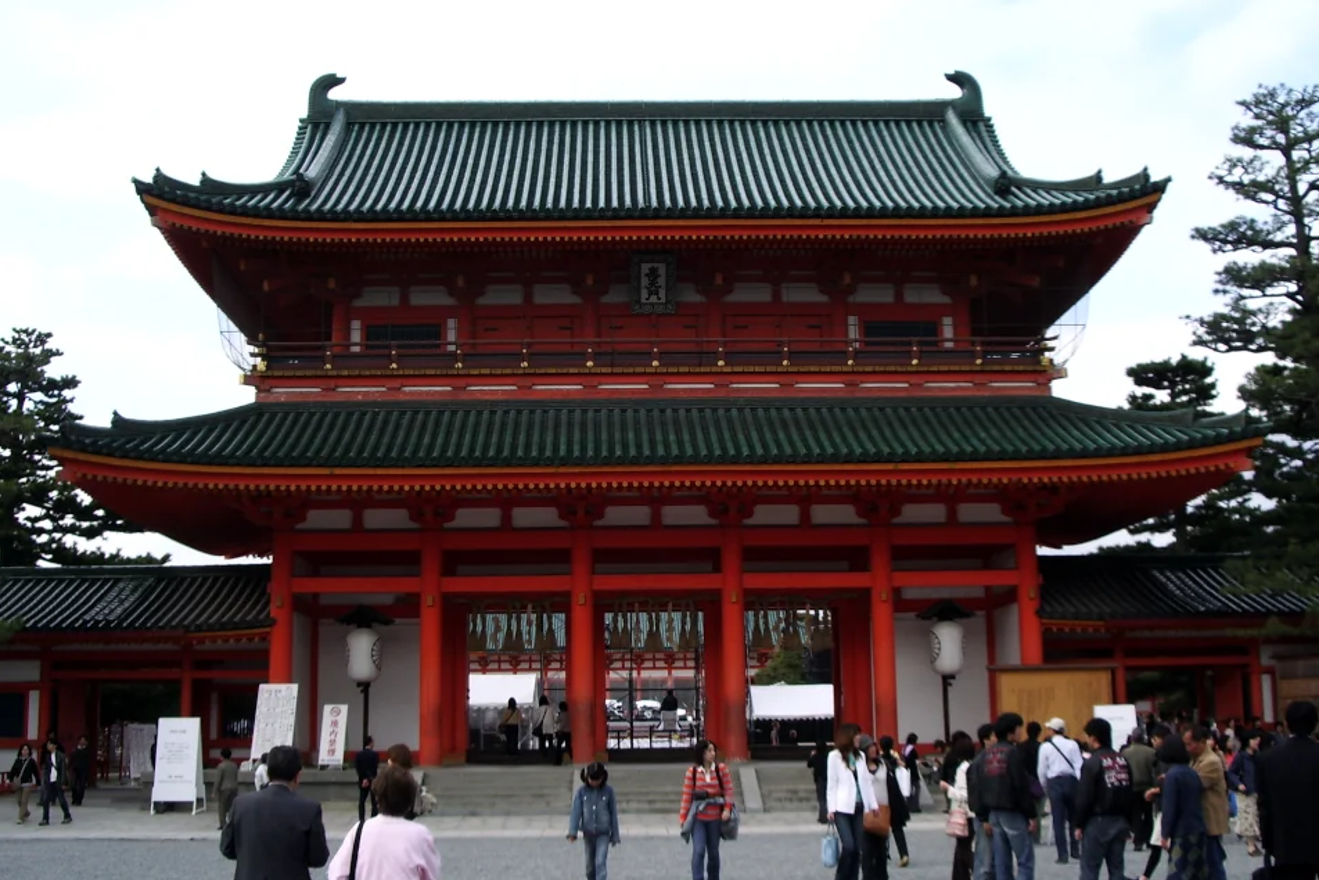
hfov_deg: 45.4
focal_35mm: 43
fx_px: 1576
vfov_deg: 31.2
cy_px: 452
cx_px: 658
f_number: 4.6
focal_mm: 6.8
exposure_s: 1/200
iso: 50
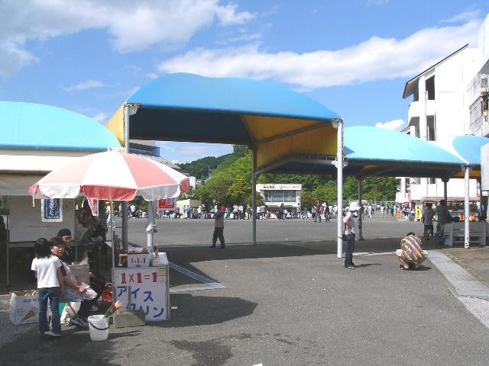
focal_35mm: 36
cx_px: 244
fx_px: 509
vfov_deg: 39.7
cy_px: 183
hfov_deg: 51.4
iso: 50
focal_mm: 6
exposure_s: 1/400
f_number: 4
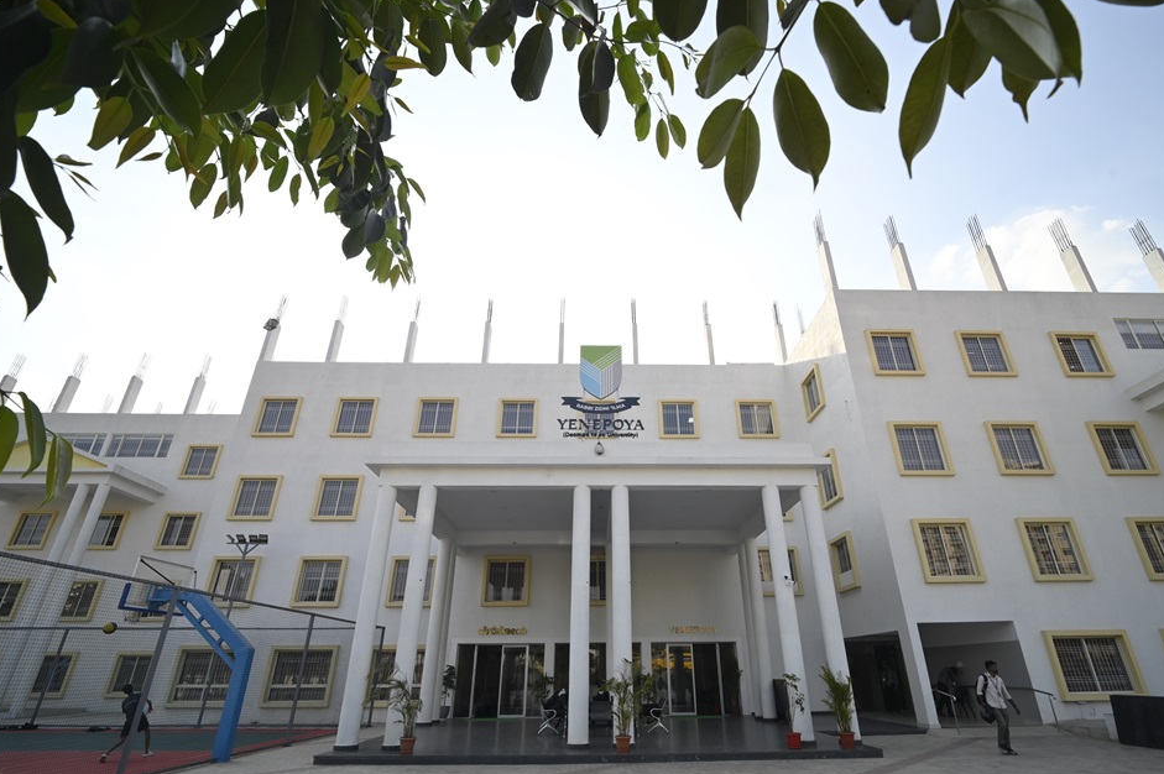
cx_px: 601
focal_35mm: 17
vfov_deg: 70.3
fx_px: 549
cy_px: 378
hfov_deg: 93.3
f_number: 8
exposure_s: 1/640
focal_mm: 16
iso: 500
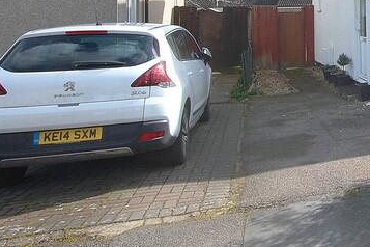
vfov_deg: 28.9
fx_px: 442
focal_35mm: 43
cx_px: 445
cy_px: -9
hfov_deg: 35.6
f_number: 9
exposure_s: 1/320
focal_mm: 10
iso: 200
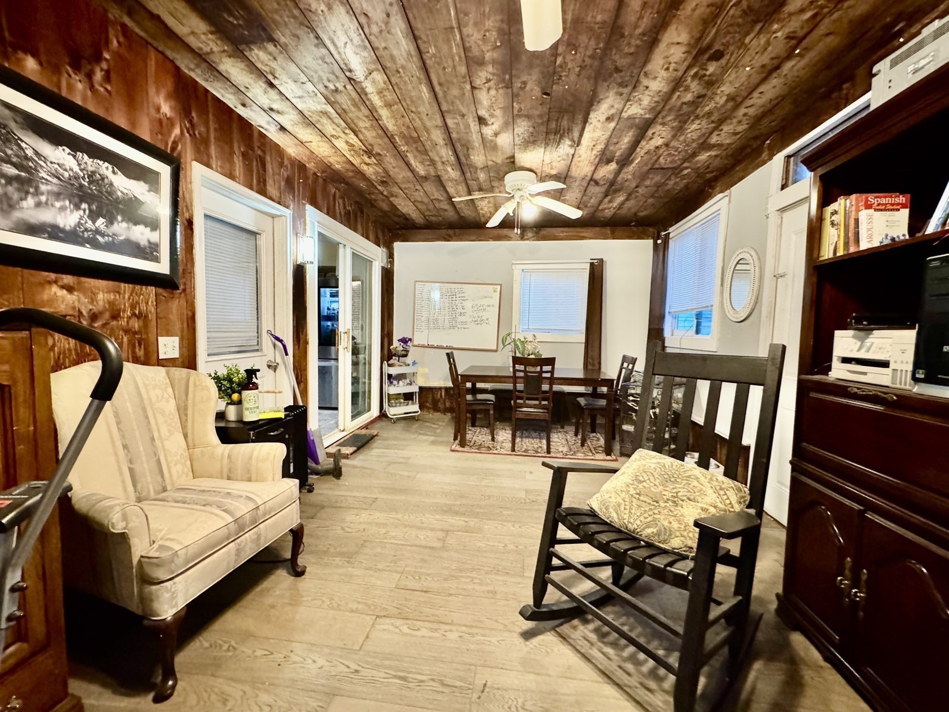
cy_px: 356
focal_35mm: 14
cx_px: 474
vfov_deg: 85.7
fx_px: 384
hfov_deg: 102.1
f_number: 2.2
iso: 1250
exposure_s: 1/60
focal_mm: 2.22
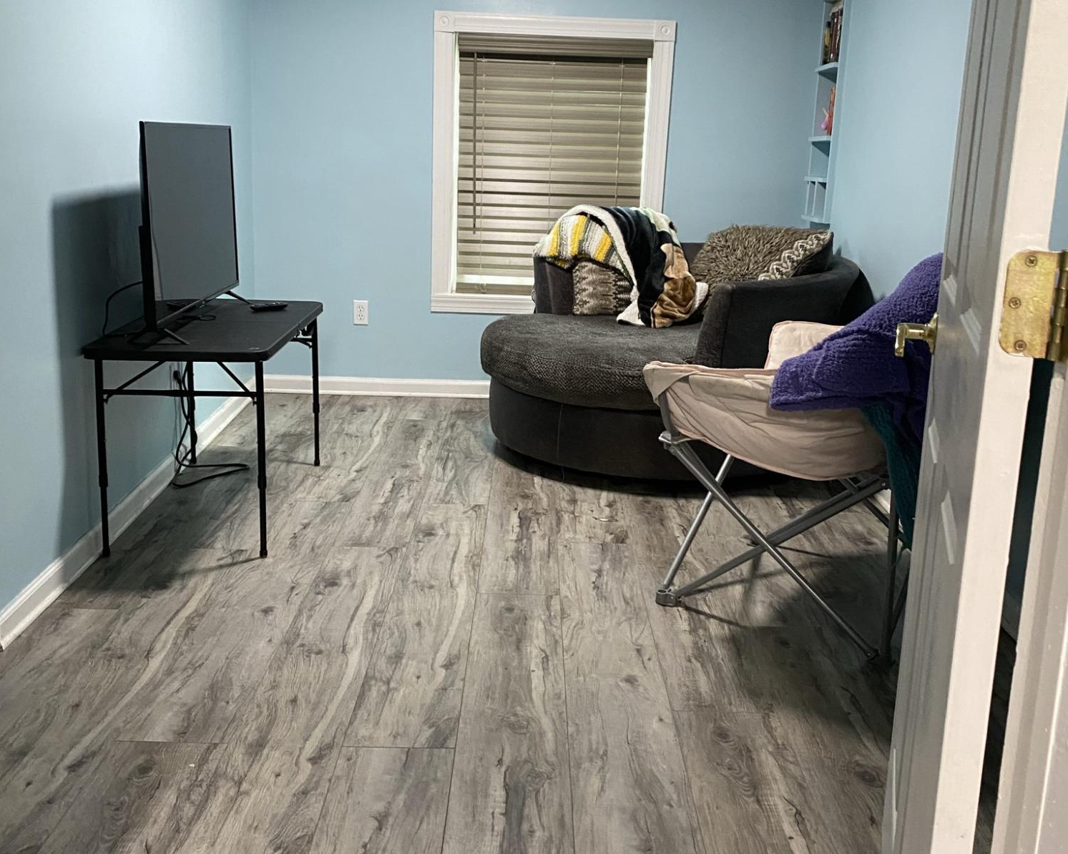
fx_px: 1075
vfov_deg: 43.3
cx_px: 535
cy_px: 390
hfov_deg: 52.9
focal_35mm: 34
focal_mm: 4.25
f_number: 1.8
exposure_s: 1/60
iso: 320
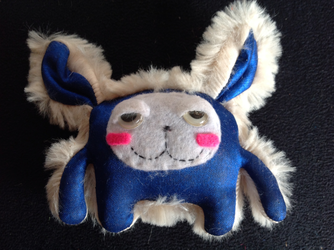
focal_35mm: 35
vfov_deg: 40.6
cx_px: 167
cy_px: 125
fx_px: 337
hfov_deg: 52.7
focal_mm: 4.28
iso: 100
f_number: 2.4
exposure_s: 1/15
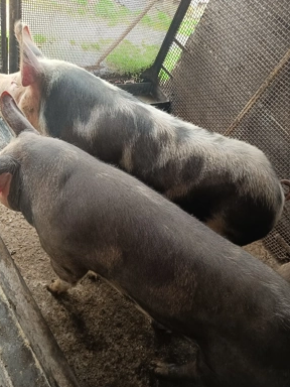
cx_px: 144
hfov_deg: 54.9
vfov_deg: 69.4
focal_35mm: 25
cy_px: 200
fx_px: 279
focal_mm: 5.59
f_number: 1.88
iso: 662
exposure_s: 1/50.1
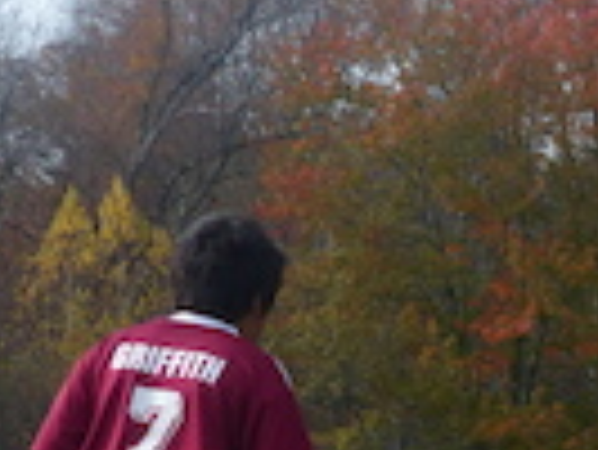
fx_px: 3614
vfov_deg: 7.1
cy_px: 446
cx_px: 618
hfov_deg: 9.4
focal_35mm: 209
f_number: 2.8
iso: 160
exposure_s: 1/500
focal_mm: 9.4
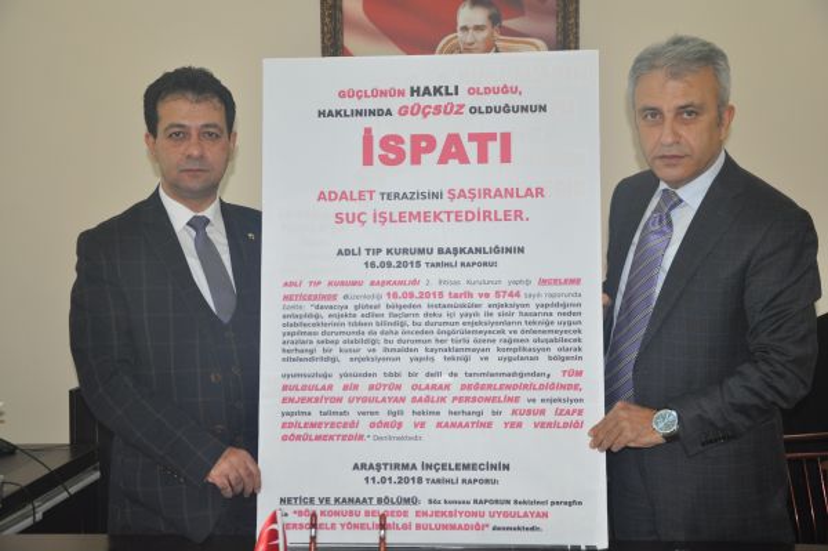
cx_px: 414
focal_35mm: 51
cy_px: 276
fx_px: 1172
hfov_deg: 38.9
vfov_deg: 26.4
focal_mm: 34
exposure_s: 1/60
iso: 800
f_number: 4.2
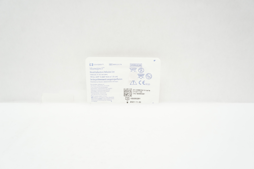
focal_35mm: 27
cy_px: 84
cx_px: 127
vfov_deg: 47.8
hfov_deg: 67.4
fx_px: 190
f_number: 7.1
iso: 800
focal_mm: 18
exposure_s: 1/60
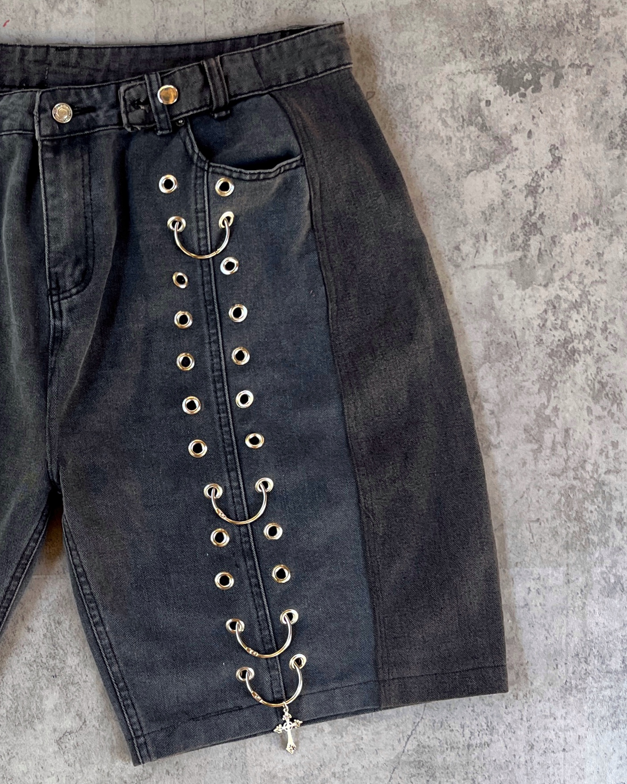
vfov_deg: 32.5
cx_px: 75
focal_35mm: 58
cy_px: 389
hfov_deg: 25.5
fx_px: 1345
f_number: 1.6
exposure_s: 1/121
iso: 125
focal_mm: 5.1
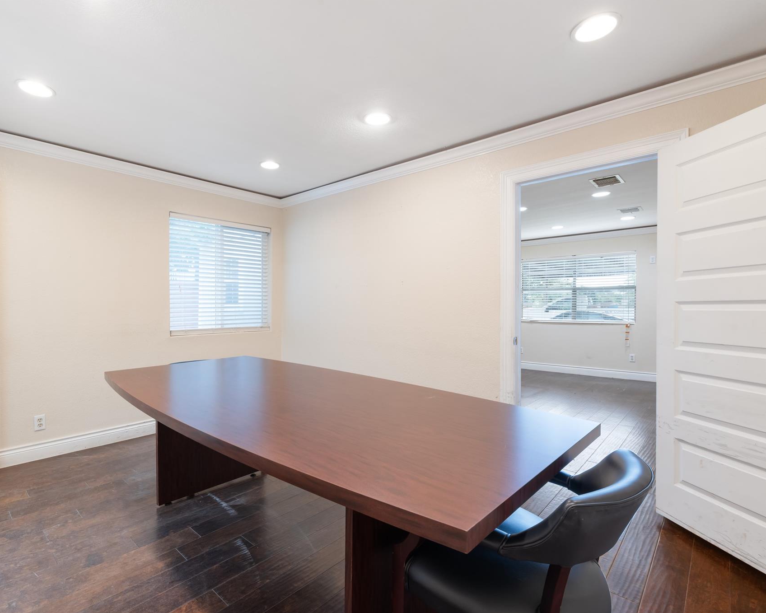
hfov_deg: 89.0
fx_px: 385
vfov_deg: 77.0
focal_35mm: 17
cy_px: 306
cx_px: 324
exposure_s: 1/2
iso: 400
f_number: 8
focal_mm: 15
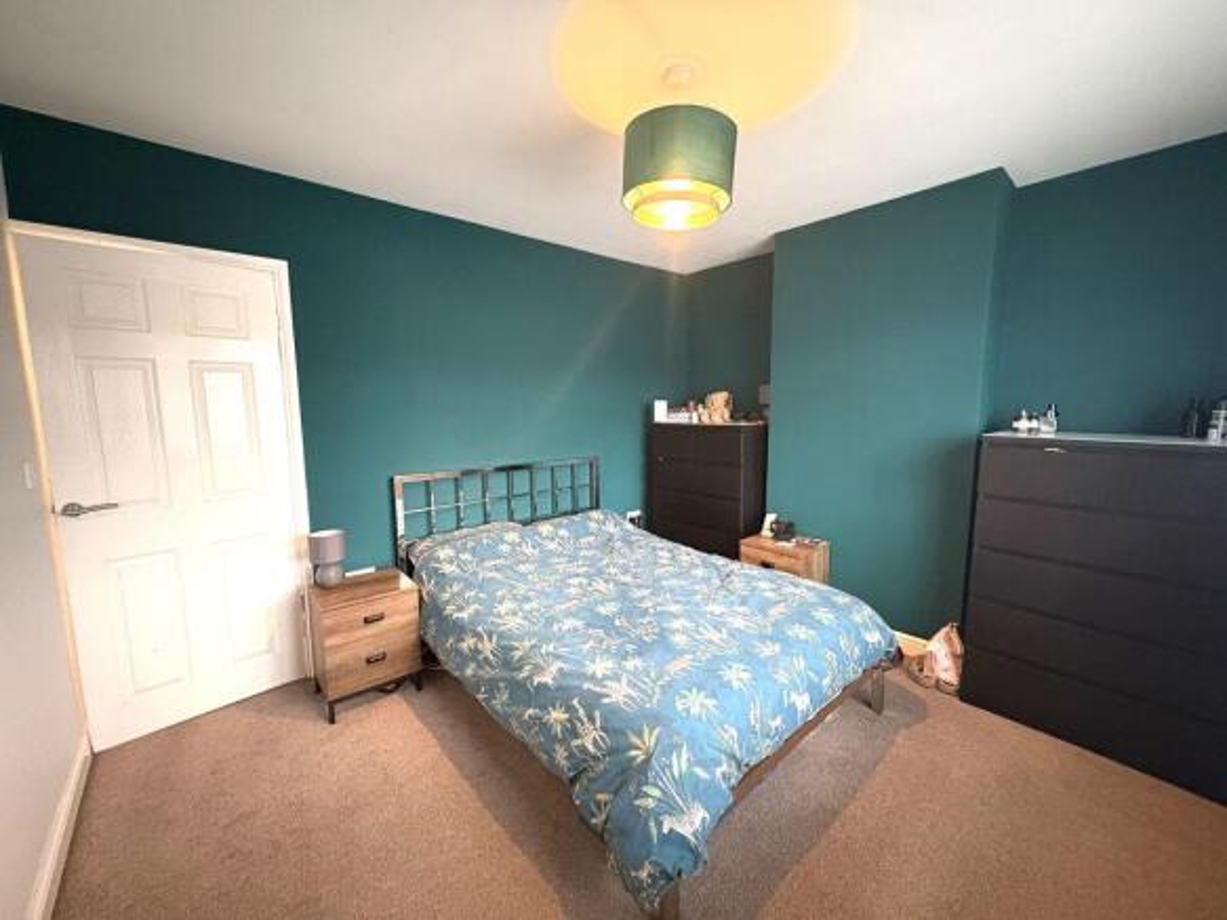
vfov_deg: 85.7
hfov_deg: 102.1
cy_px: 460
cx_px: 614
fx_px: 496
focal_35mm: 14
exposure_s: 1/25
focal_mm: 2.22
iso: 1000
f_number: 2.2
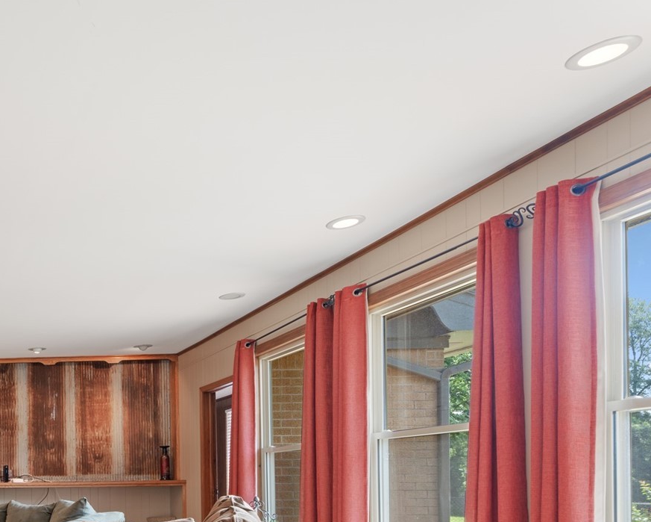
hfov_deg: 40.7
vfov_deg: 38.9
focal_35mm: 35
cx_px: -77
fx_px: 675
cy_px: 481
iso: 250
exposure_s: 1/1.67
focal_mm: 16
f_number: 9
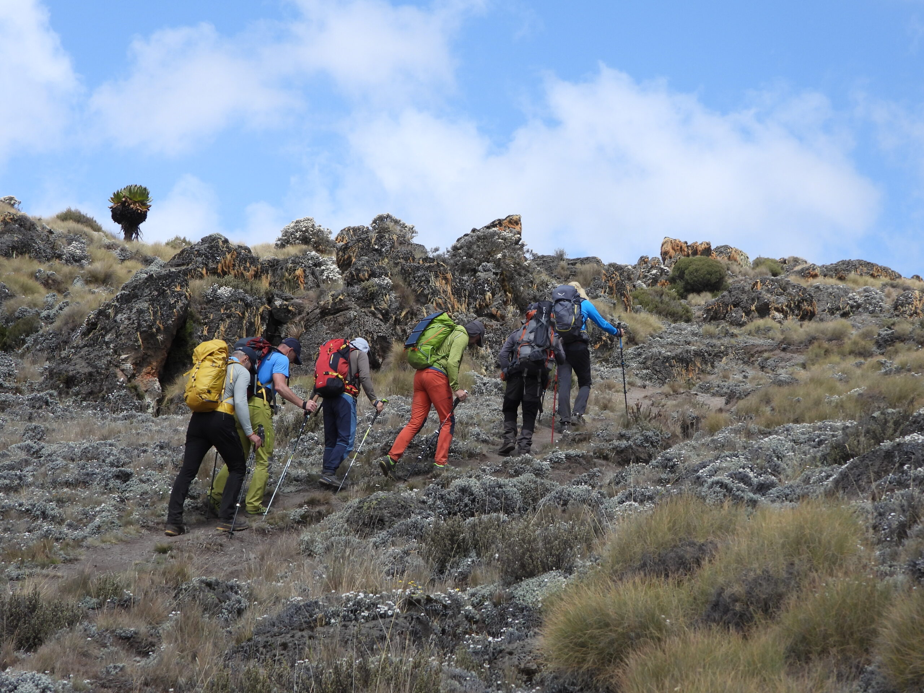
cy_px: 346
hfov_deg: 24.4
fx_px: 2135
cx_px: 462
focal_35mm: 80
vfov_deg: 18.4
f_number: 3.5
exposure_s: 1/800
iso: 100
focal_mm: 14.4
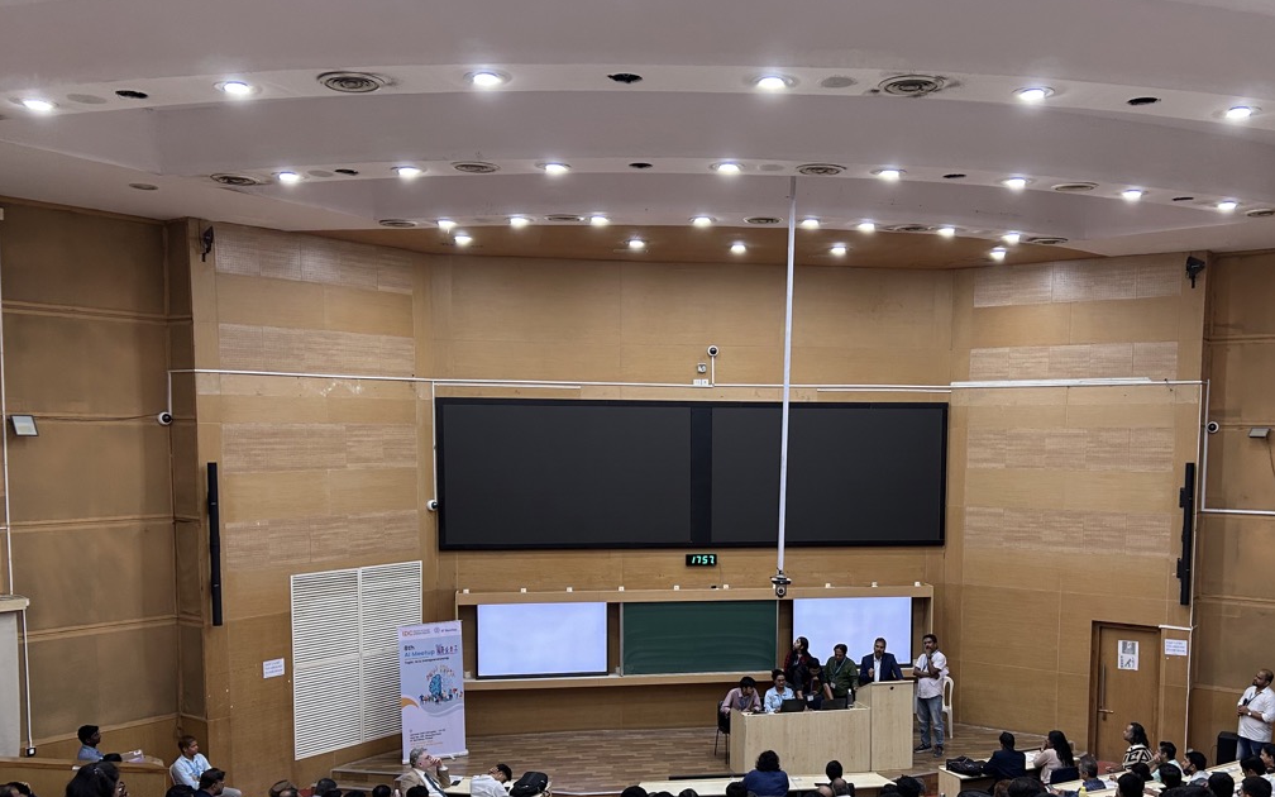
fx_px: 1216
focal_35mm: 35
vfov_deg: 35.8
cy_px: 559
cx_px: 706
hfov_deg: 55.2
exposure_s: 1/100
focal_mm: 5.7
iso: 100
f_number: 1.5
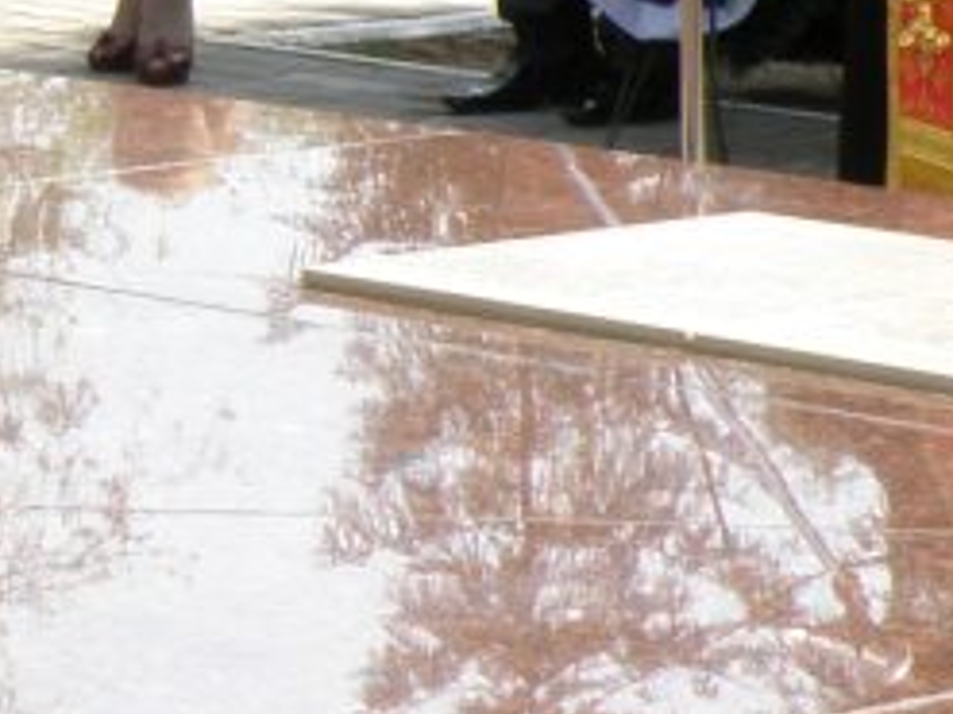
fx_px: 7540
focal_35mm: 274
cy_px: -660
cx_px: -259
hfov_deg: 7.2
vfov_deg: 5.3
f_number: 5.6
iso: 64
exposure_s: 1/100
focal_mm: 11.85
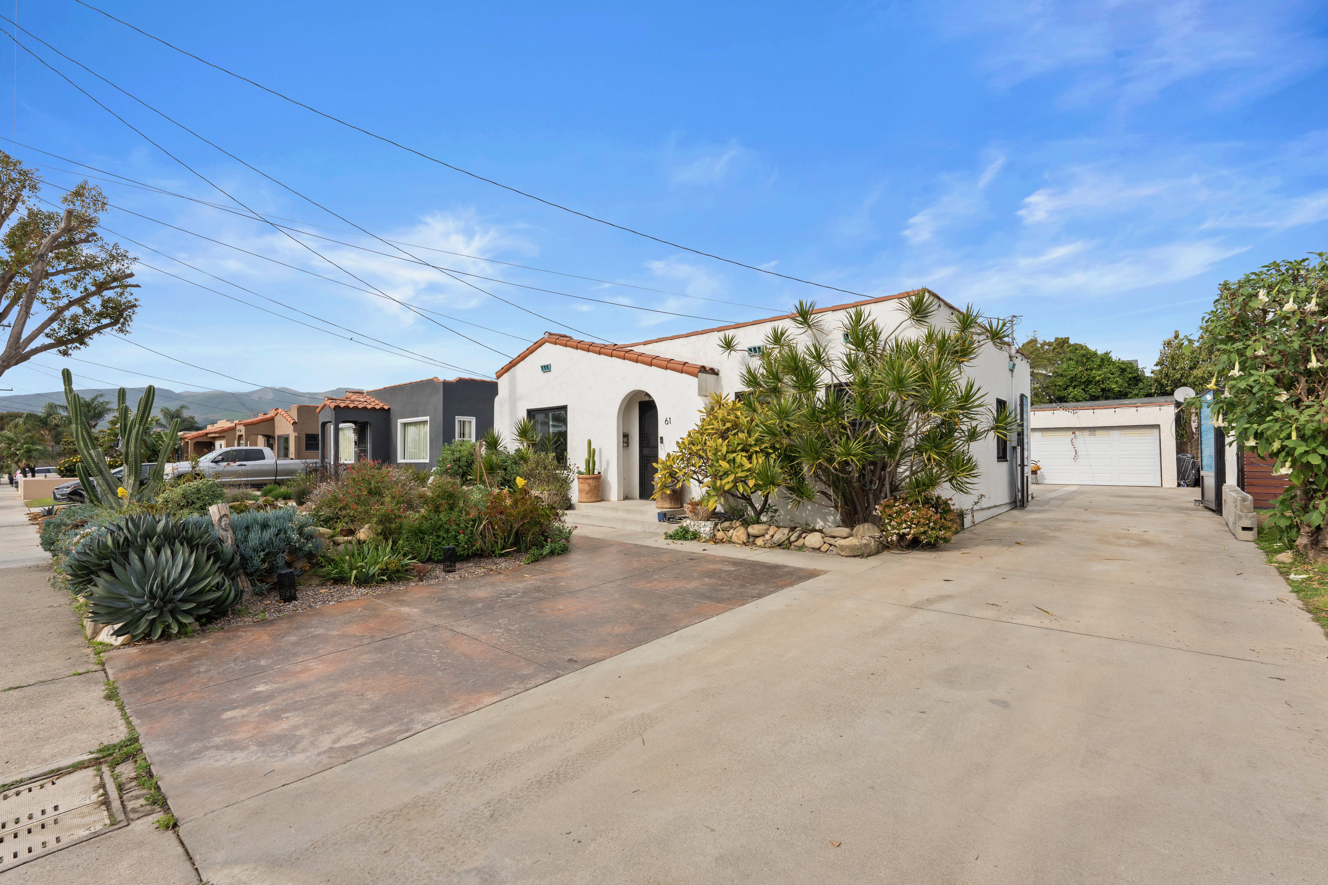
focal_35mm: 16
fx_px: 590
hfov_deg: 96.7
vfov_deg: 73.7
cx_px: 664
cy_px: 442
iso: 320
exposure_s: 1/640
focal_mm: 16
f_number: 8
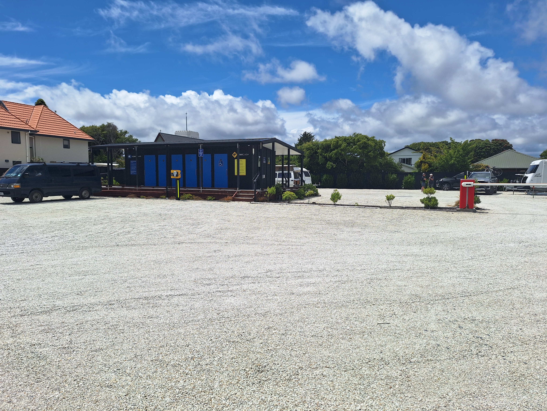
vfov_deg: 58.9
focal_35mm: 23
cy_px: 206
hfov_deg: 73.9
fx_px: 363
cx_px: 274
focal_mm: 5.54
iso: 40
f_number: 1.8
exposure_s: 1/4831
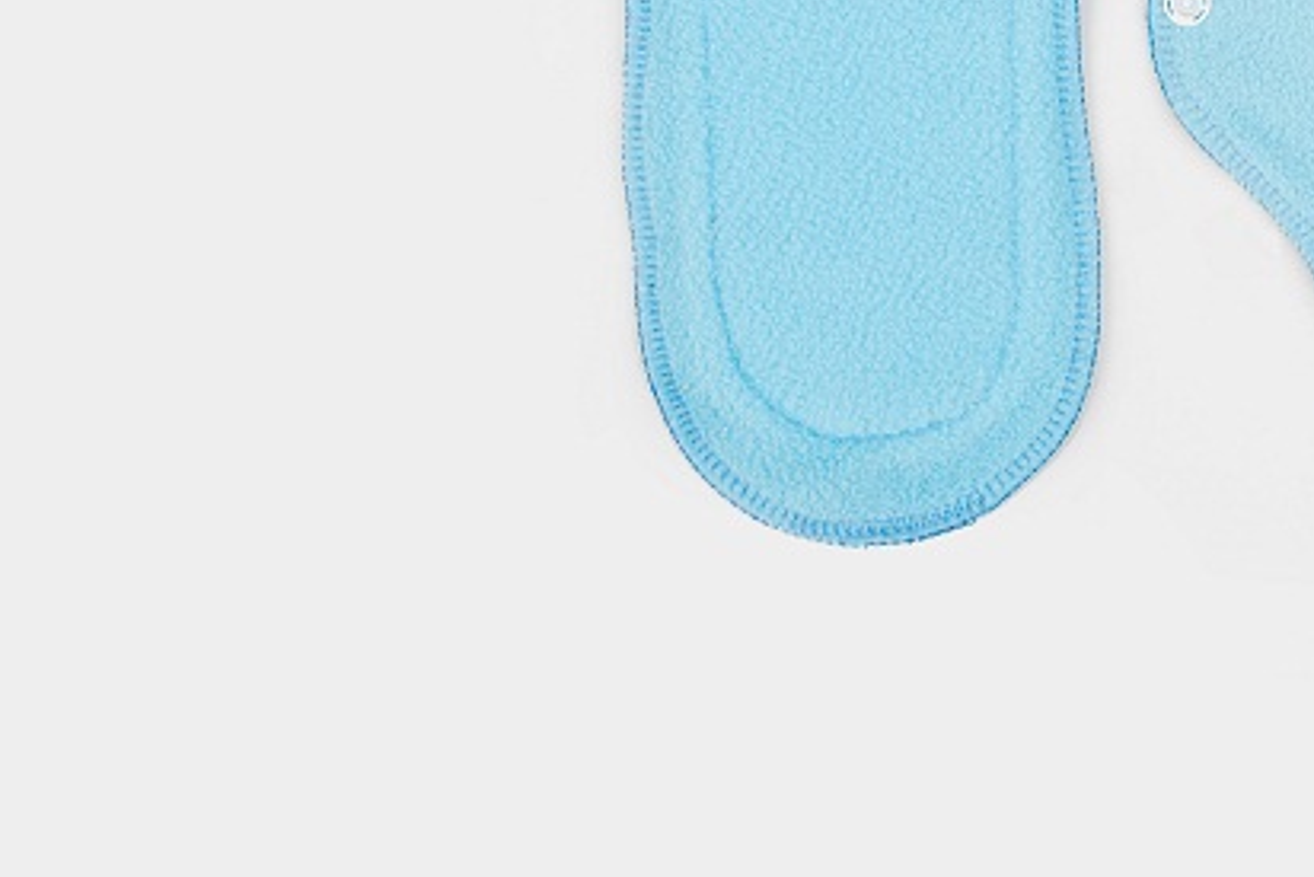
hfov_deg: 22.9
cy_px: -14
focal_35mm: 85
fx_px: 3103
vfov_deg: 15.8
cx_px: 1327
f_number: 5.6
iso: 100
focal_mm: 35
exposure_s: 1/160
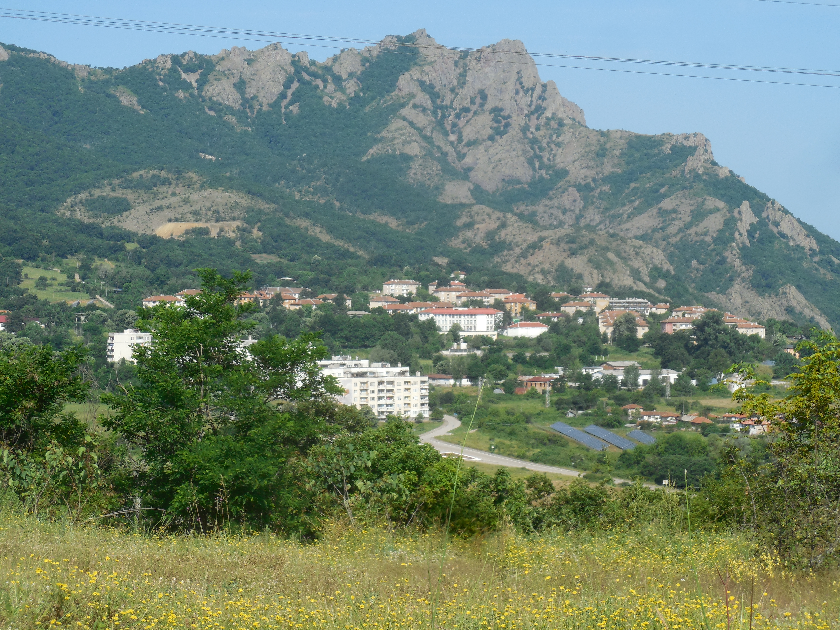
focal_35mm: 94
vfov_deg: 15.7
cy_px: 315
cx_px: 420
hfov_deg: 20.9
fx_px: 2281
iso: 125
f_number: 4.7
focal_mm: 16.8
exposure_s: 1/800
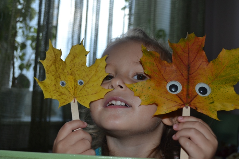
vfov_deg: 31.2
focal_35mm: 43
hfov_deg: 45.4
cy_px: 75
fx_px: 285
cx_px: 122
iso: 280
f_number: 4.2
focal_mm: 26
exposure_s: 1/60
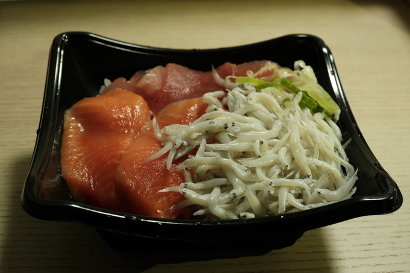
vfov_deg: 25.5
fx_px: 603
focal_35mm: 53
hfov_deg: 37.5
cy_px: 136
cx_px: 205
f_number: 10
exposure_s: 1/30
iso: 3200
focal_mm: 35
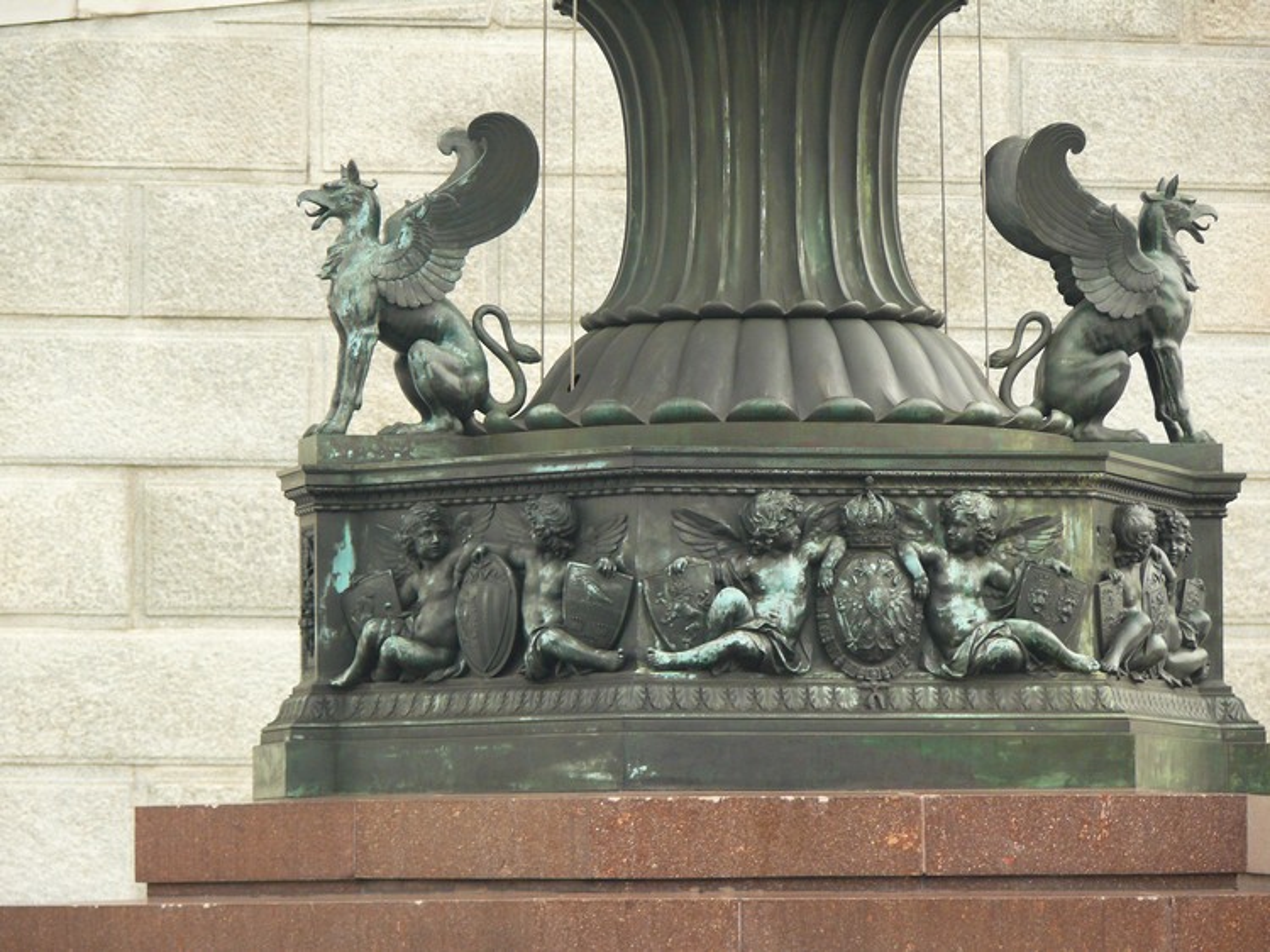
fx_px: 8876
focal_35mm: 242
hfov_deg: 8.2
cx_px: 635
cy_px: 476
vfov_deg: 6.1
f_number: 3.6
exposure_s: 1/100
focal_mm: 51.3
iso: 200
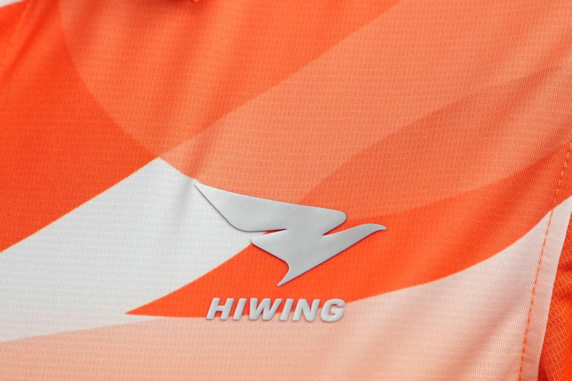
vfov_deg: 4.6
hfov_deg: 6.8
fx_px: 4798
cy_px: 221
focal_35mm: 302
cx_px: 364
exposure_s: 1/500
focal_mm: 85
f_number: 2.8
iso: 250
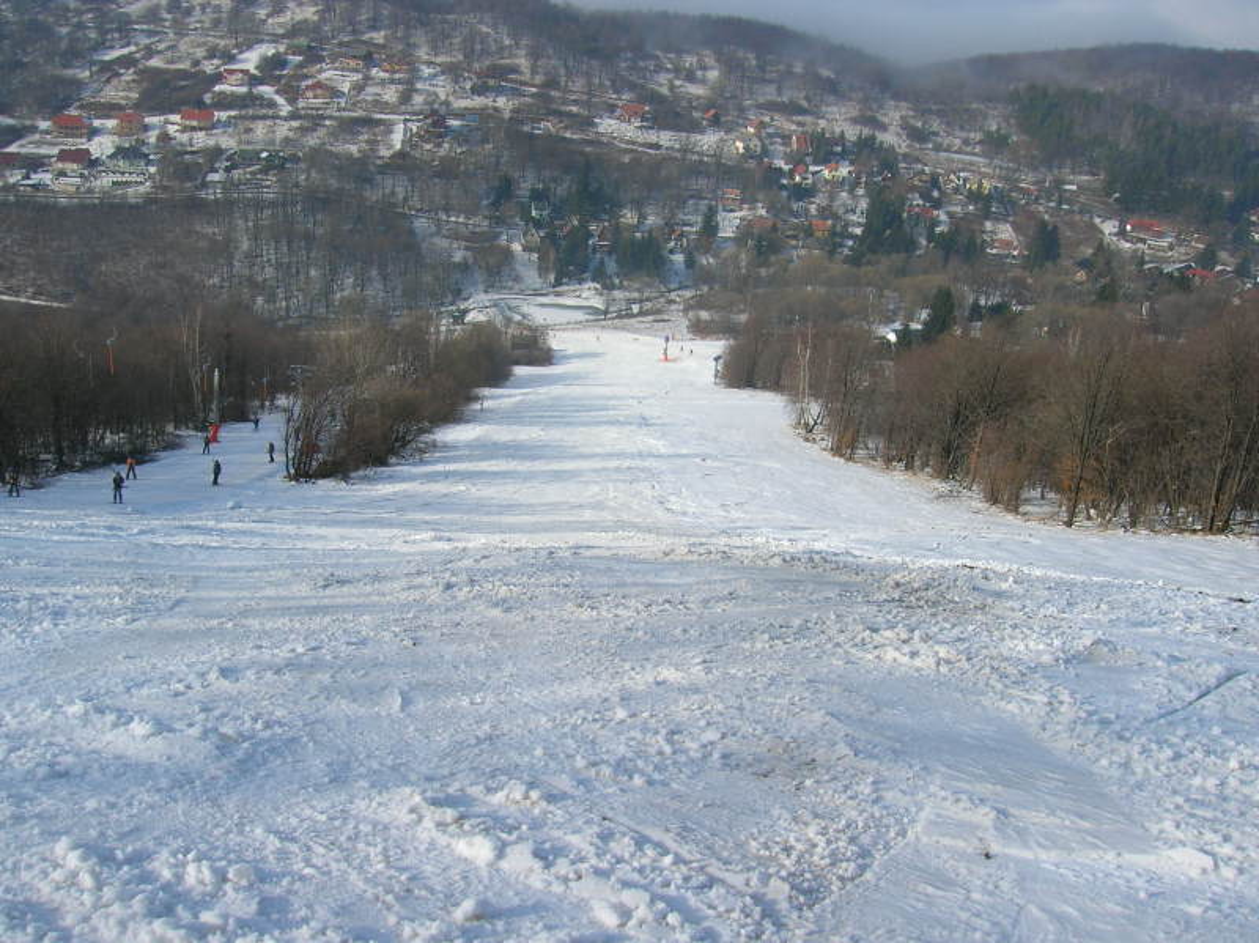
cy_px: 472
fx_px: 1236
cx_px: 630
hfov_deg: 54.0
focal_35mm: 34
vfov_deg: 41.8
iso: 50
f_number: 4.9
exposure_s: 1/571
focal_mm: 5.7
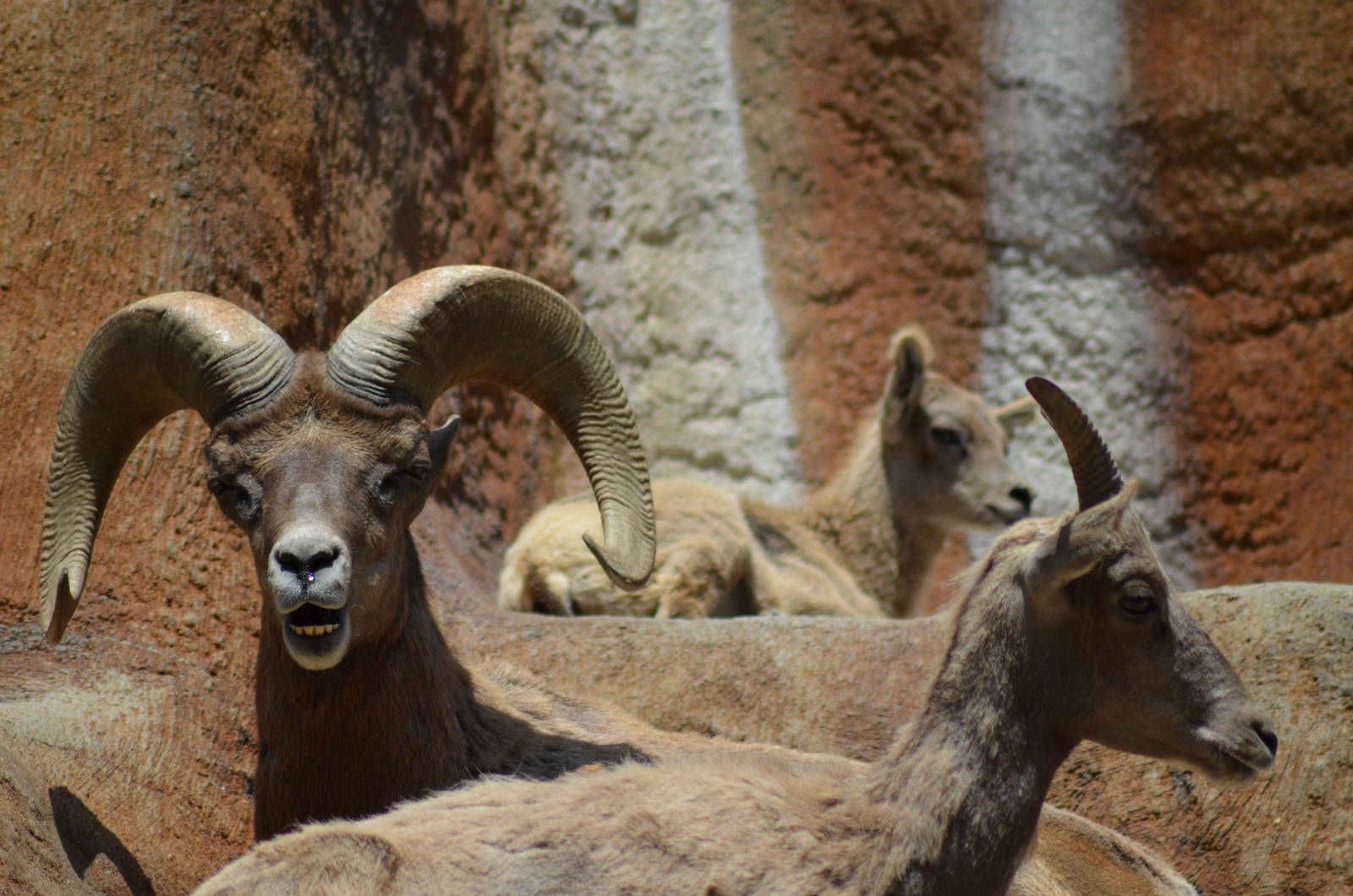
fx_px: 16879
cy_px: 448
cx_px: 676
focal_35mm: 450
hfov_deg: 4.6
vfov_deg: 3.0
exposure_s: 1/2000
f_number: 5.6
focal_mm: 300
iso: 320
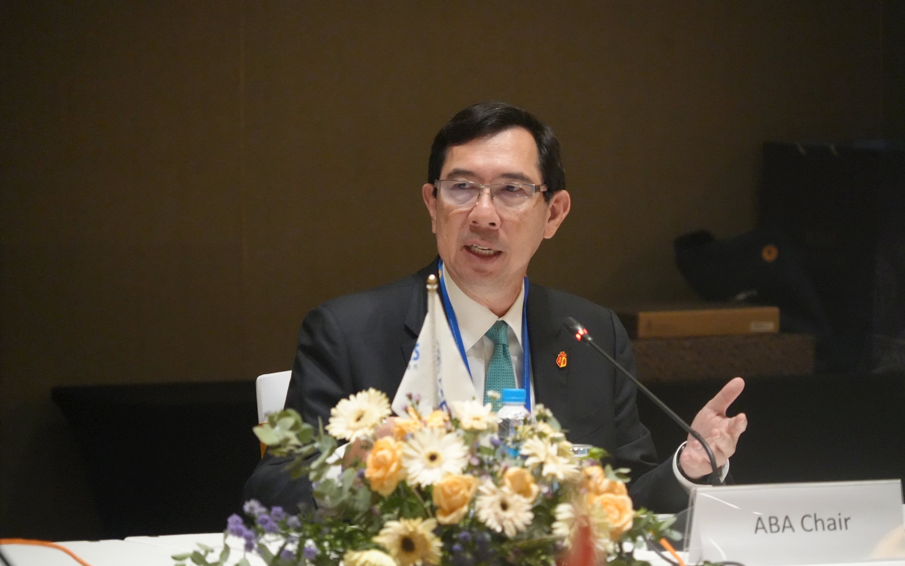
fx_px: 6043
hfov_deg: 8.6
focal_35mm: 245
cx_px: 452
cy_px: 291
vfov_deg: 5.4
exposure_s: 1/160
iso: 12800
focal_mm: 240
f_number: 6.3
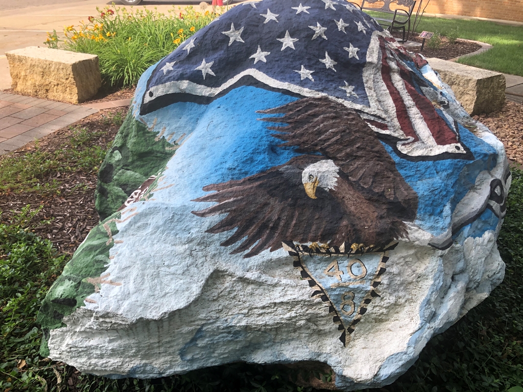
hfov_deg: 63.4
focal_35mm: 28
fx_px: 423
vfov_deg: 49.7
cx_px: 262
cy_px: 196
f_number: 1.8
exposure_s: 1/432
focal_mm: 3.99
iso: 20
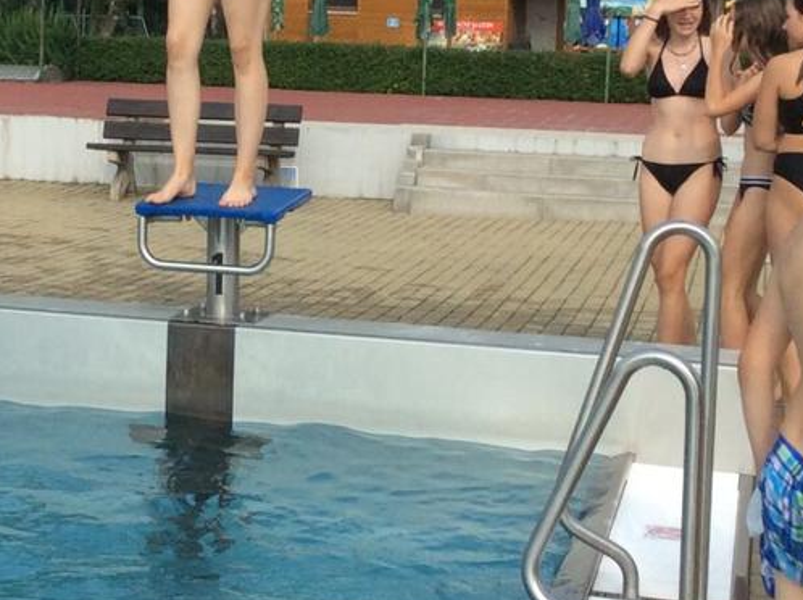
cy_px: 186
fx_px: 1992
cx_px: 214
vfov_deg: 17.1
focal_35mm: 86
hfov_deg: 22.6
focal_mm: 3.3
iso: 32
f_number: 2.4
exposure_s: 1/1395
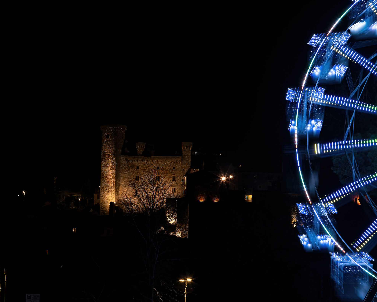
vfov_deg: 7.9
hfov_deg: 9.9
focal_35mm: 196
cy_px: 151
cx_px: 183
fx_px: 2187
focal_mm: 173
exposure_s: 1.3
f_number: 10
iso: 125
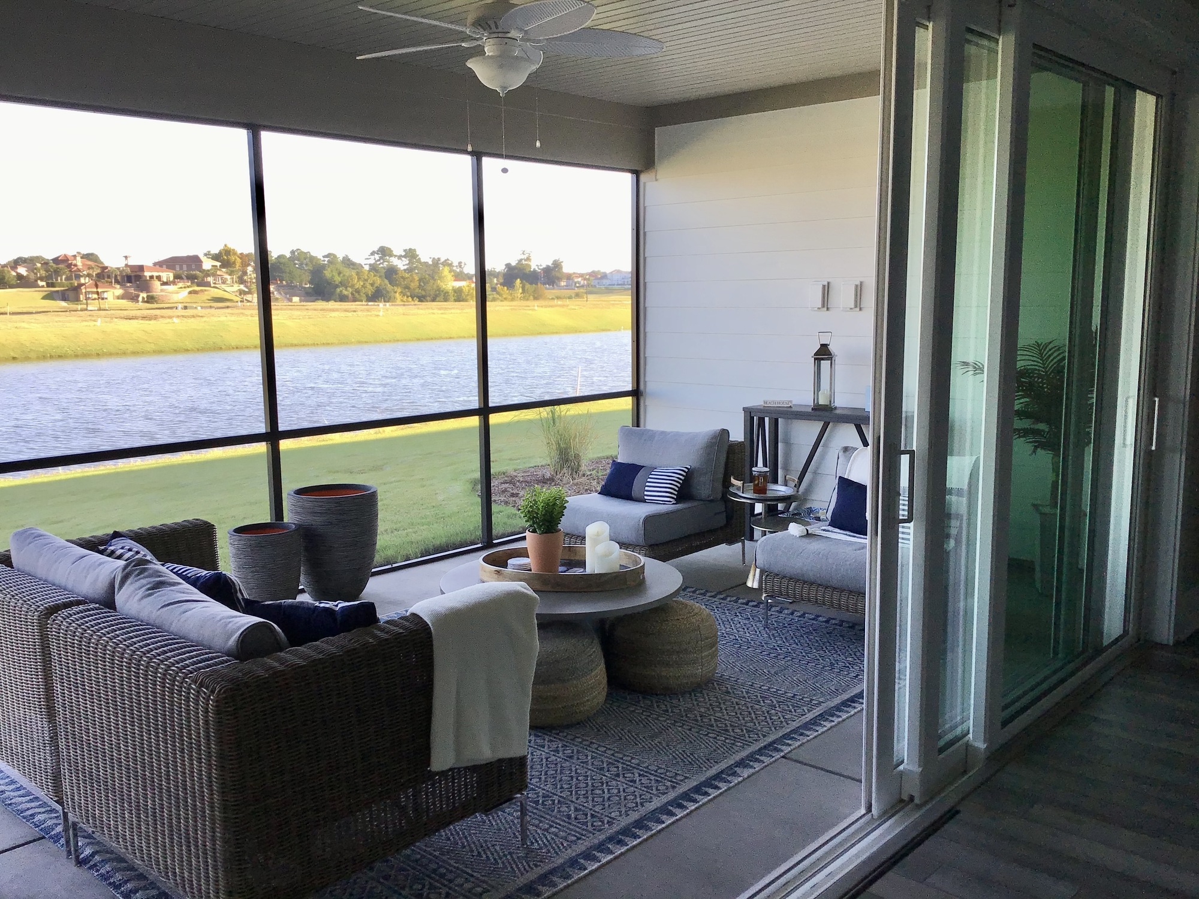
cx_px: 600
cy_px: 450
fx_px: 1074
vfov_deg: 45.4
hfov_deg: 58.4
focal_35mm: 31
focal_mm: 3.3
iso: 32
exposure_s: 1/120
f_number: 2.4
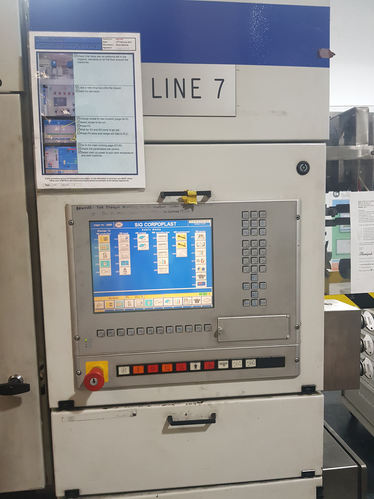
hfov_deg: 53.1
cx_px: 187
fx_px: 375
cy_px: 250
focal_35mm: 26
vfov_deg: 67.3
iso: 160
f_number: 1.7
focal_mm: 4.3
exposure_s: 1/33
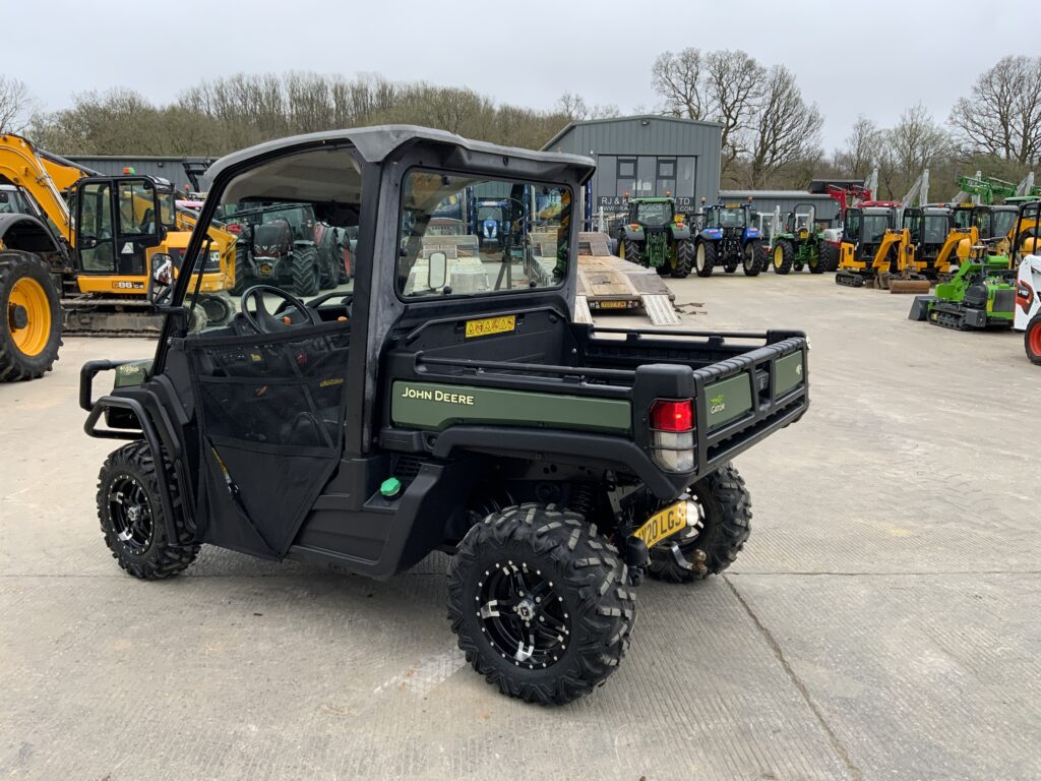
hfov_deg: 61.7
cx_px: 520
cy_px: 390
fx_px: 872
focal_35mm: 29
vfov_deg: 48.2
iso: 25
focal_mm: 3
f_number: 1.8
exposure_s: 1/122
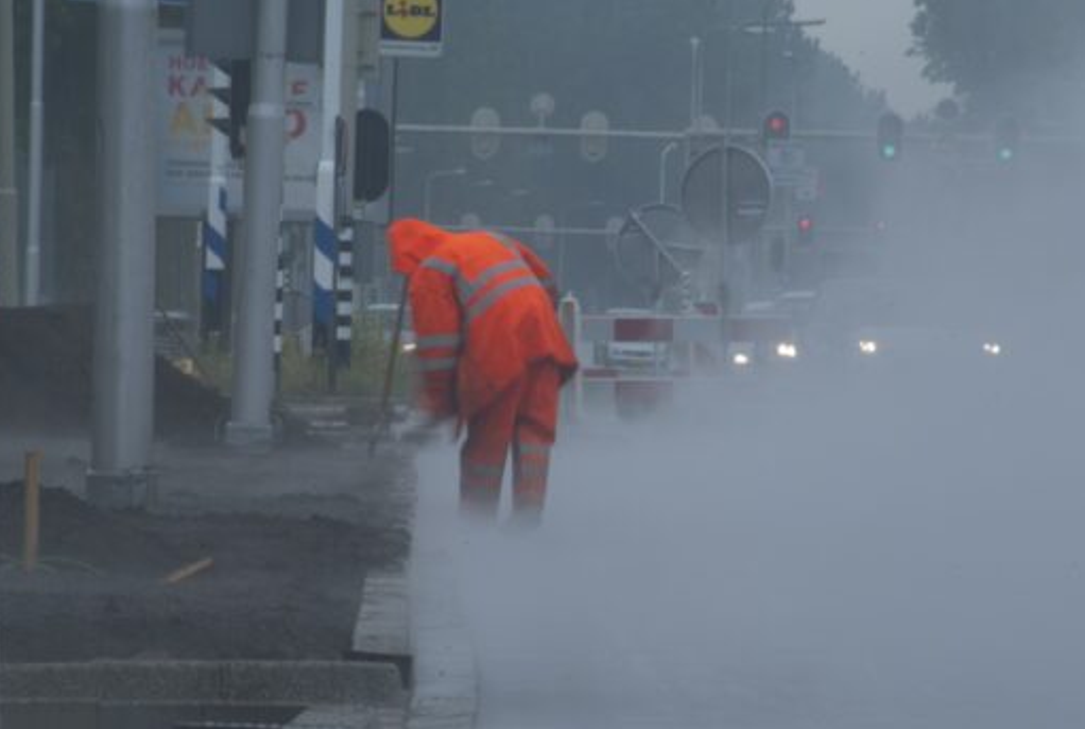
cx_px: 546
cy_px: 410
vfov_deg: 2.6
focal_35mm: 528
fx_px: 15946
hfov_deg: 3.9
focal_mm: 300
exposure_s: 1/10
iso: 100
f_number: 45
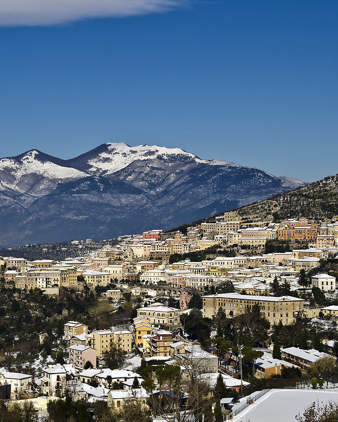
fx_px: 1076
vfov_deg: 22.2
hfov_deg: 17.8
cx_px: 98
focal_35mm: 86
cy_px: 213
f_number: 5.6
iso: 100
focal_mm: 40
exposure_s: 1/800
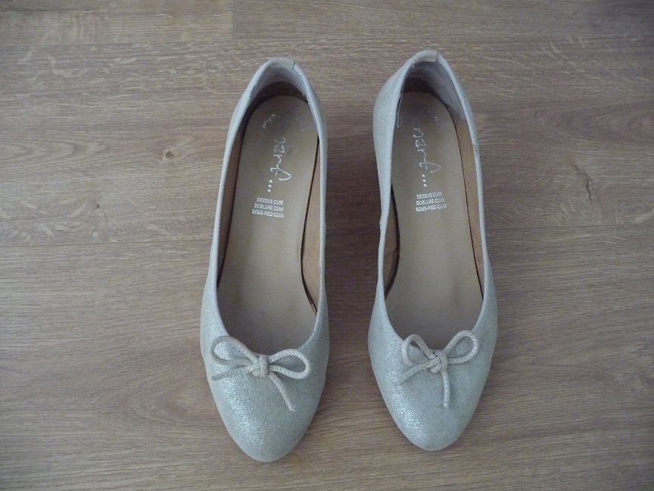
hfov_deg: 63.4
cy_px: 246
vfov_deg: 49.7
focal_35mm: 28
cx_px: 327
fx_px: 529
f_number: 3.3
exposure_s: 1/13
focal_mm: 4.7
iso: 800
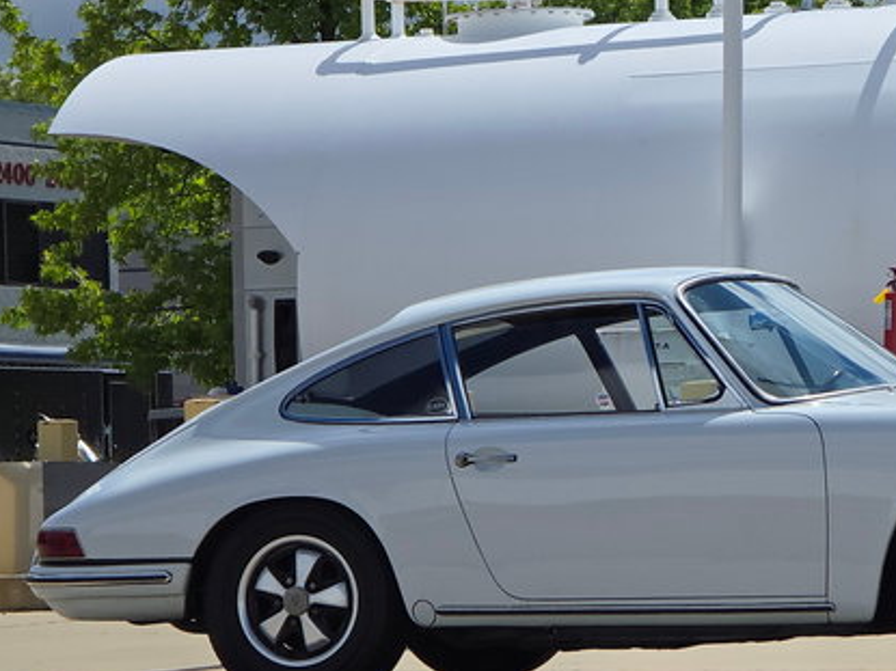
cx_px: 756
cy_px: 393
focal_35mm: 213
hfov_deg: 9.3
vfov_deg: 7.0
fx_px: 5512
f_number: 3.4
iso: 64
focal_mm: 18.6
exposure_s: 1/2657
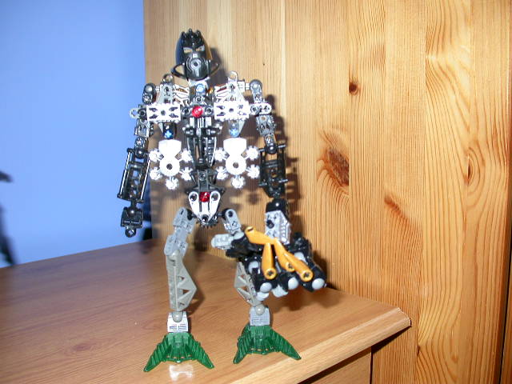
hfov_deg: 49.0
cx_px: 256
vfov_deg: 37.7
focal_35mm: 38
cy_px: 192
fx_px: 562
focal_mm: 7.85
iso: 100
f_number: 2.6
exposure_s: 1/60
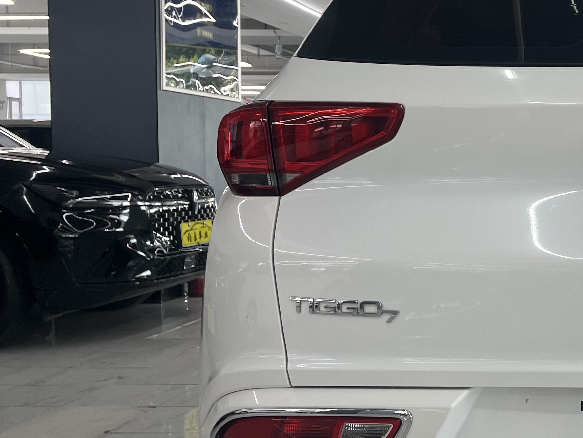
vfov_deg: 24.8
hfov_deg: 29.7
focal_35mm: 59
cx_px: 626
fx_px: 994
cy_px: 224
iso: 40
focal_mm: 5.1
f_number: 1.6
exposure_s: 1/122
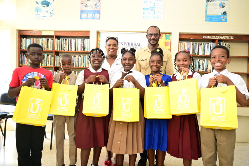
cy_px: 83
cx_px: 124
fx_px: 180
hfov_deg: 69.4
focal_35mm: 26
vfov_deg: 49.6
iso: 1000
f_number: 2.8
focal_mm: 26
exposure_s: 1/200
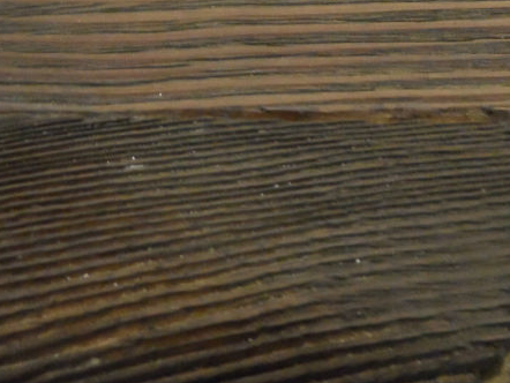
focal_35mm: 81
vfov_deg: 17.7
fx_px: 1194
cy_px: -13
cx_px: 402
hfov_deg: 23.8
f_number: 3.1
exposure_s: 1/30
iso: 400
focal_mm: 4.9
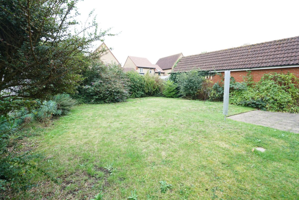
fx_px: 133
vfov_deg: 73.8
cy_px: 100
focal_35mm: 16
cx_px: 150
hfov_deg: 96.7
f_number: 5.6
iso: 400
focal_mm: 16
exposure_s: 1/80
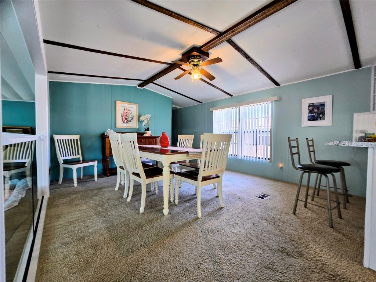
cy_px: 141
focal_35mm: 13
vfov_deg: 89.9
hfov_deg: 106.2
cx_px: 188
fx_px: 141
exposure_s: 1/60
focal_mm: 2.2
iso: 125
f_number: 2.2
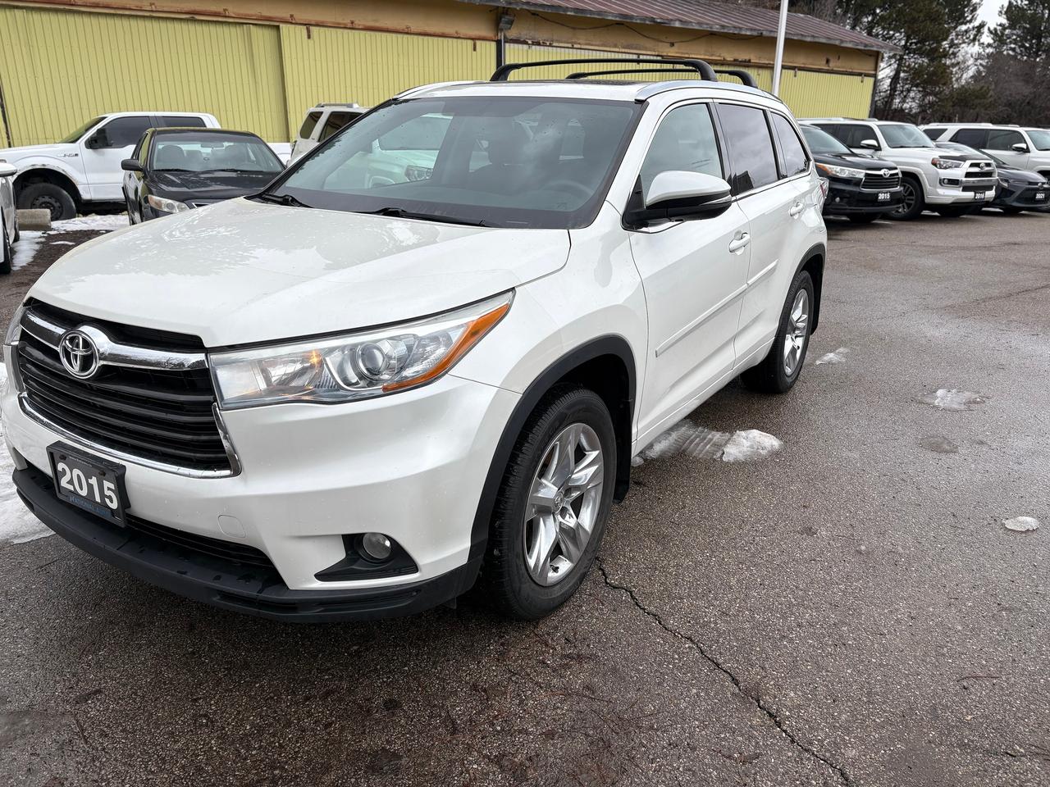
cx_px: 525
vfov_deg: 53.1
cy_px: 394
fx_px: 789
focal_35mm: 26
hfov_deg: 67.3
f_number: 1.6
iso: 50
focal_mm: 5.96
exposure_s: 1/1311
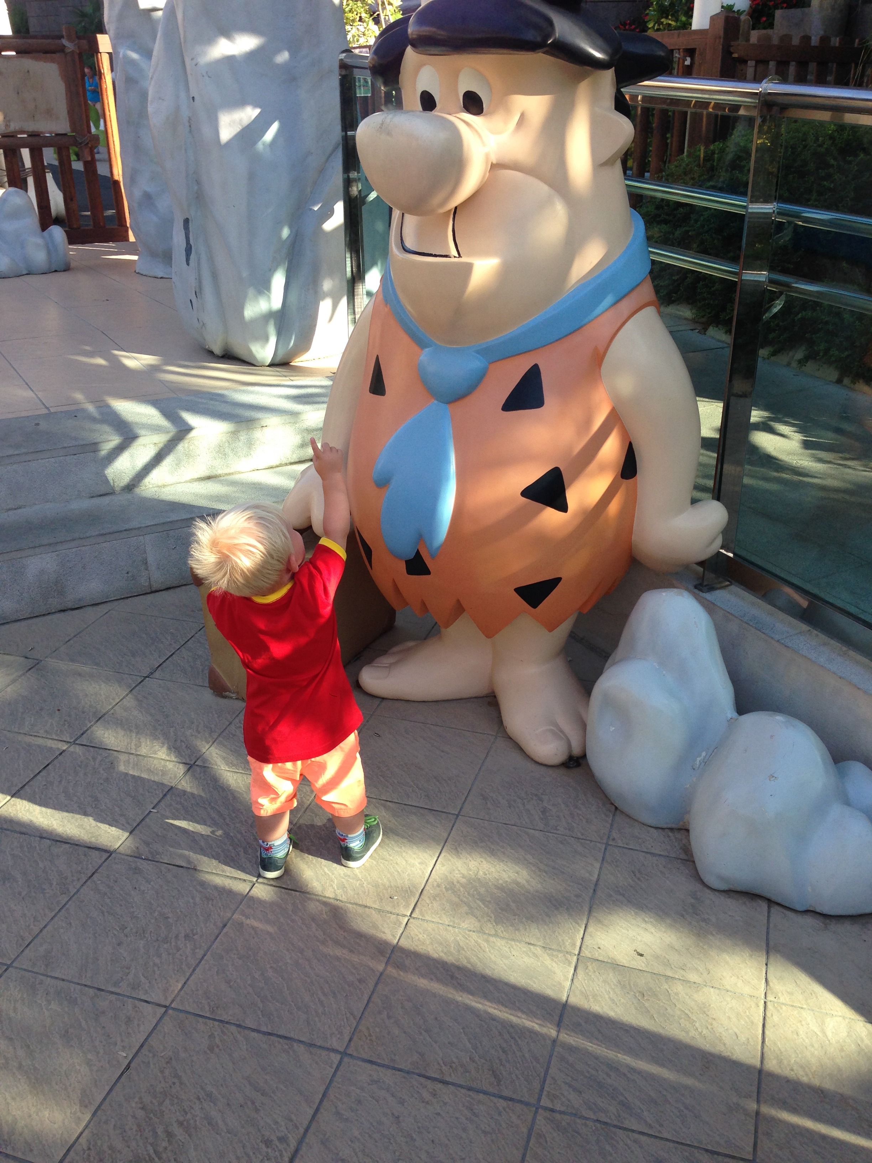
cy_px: 582
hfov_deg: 42.9
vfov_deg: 55.4
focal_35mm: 33
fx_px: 1108
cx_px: 436
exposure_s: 1/311
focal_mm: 4.12
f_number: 2.4
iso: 50
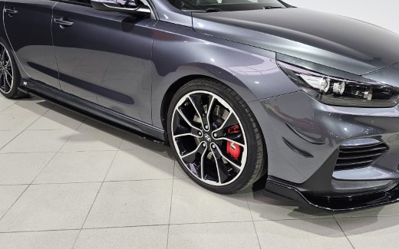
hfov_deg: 62.8
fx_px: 326
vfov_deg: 41.3
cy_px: 84
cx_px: 216
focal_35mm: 30
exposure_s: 1/180
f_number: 1.7
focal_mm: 6.3
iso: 250
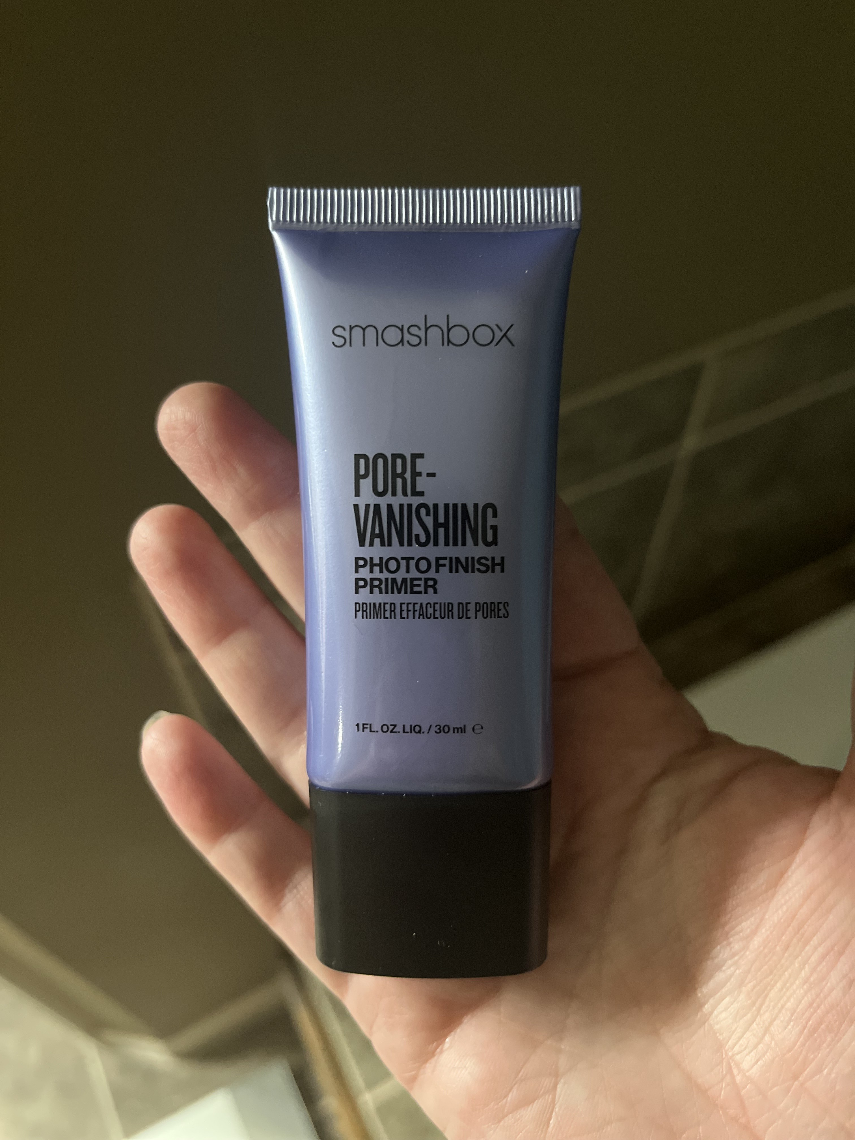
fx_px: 856
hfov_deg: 53.1
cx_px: 428
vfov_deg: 67.3
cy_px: 570
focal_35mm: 26
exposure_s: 1/30
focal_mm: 5.1
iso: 640
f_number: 1.6
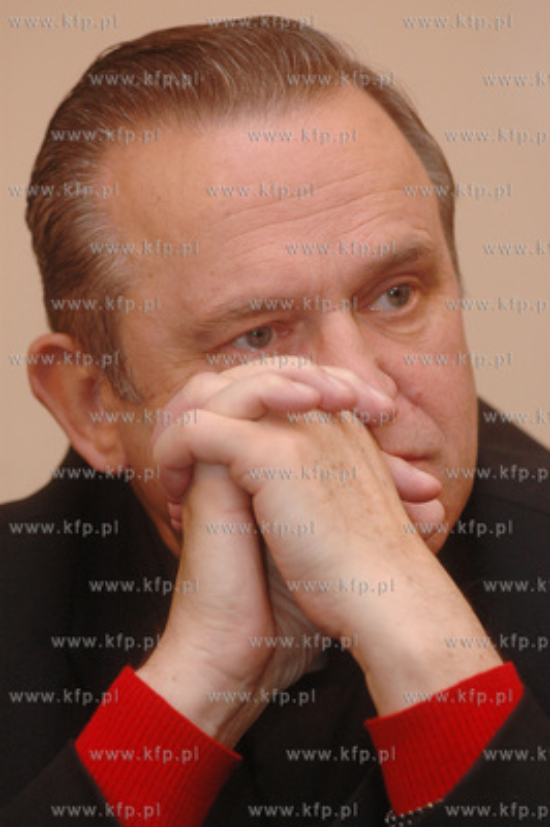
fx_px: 5337
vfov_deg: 8.9
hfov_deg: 5.9
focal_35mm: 232
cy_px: 414
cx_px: 275
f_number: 4
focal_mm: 155
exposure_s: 1/80
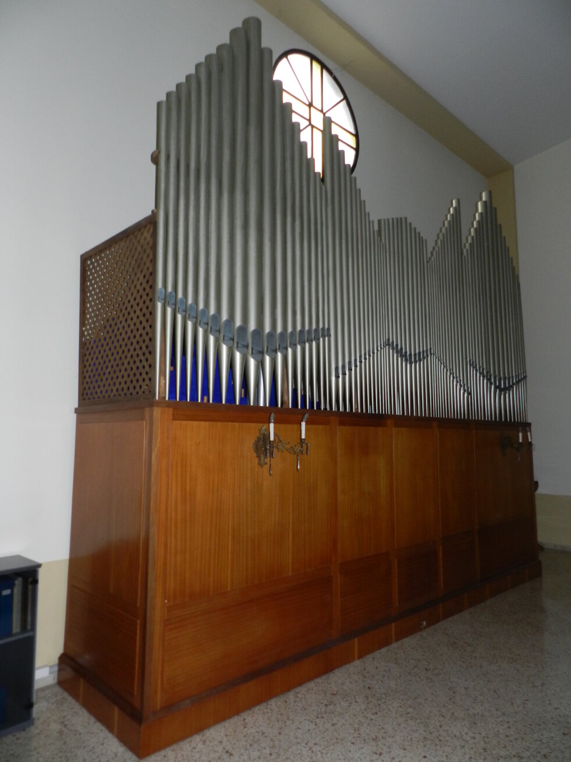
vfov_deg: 73.9
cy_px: 381
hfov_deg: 58.9
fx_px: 506
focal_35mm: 23
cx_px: 286
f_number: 3.4
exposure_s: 1/30
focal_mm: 4
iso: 200
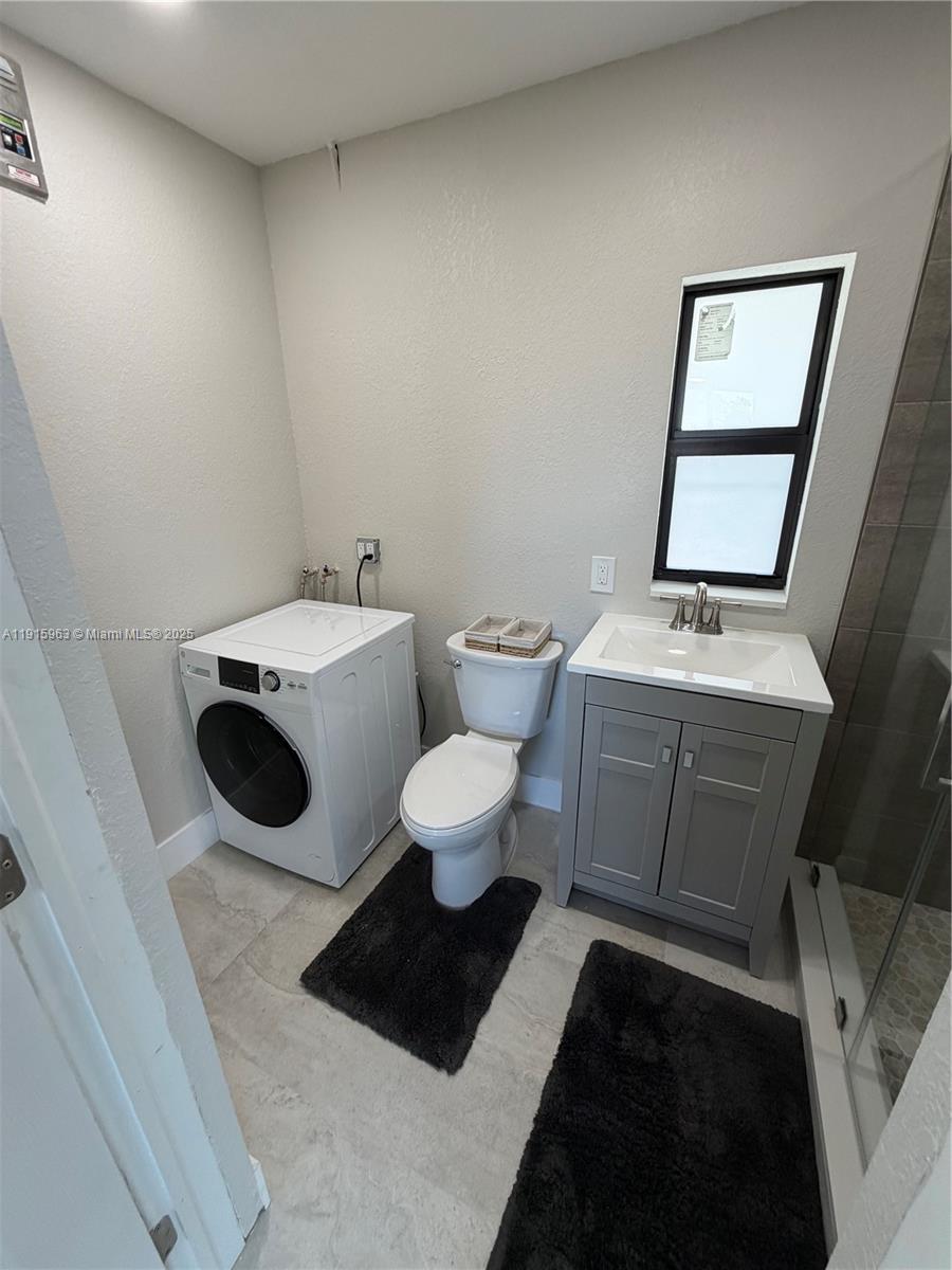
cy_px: 635
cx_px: 476
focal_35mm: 14
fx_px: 513
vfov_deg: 102.1
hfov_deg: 85.7
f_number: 2.2
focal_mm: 2.22
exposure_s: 1/120
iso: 125
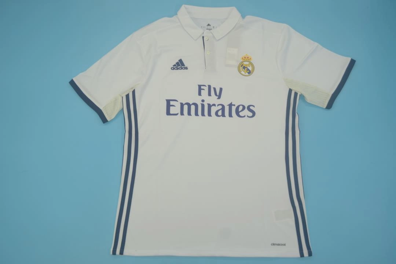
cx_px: 198
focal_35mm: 33
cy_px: 132
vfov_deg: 40.0
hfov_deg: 57.2
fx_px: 363
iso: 200
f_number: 4.5
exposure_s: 1/200
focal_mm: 22
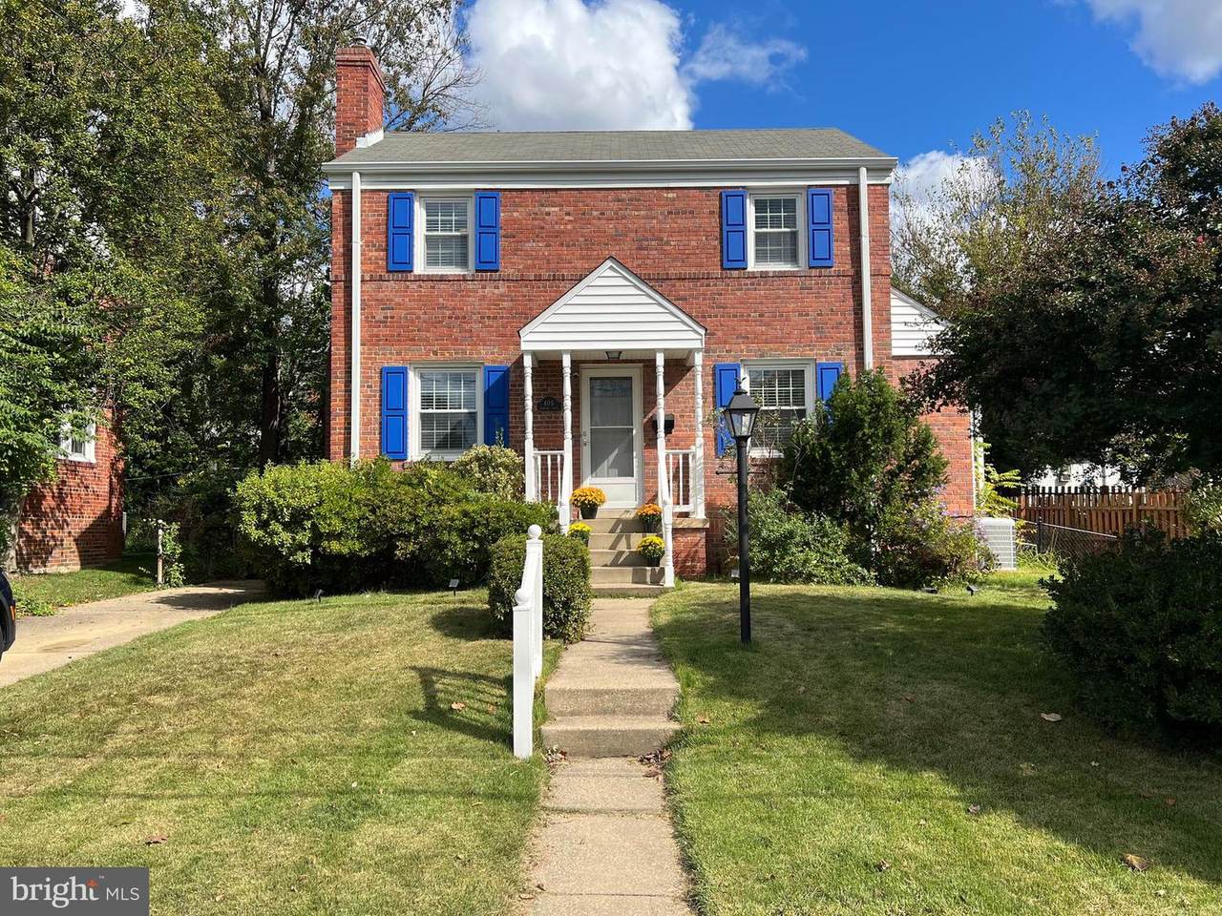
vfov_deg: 53.1
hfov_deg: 67.3
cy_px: 458
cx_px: 611
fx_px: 918
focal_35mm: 26
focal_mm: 5.7
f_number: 1.5
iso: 50
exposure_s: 1/3257
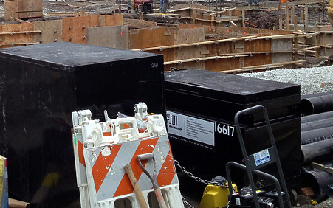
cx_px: 55
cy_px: -34
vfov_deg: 16.9
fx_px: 672
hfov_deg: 27.2
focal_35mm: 74
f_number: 2.4
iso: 80
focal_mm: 4.28
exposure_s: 1/120
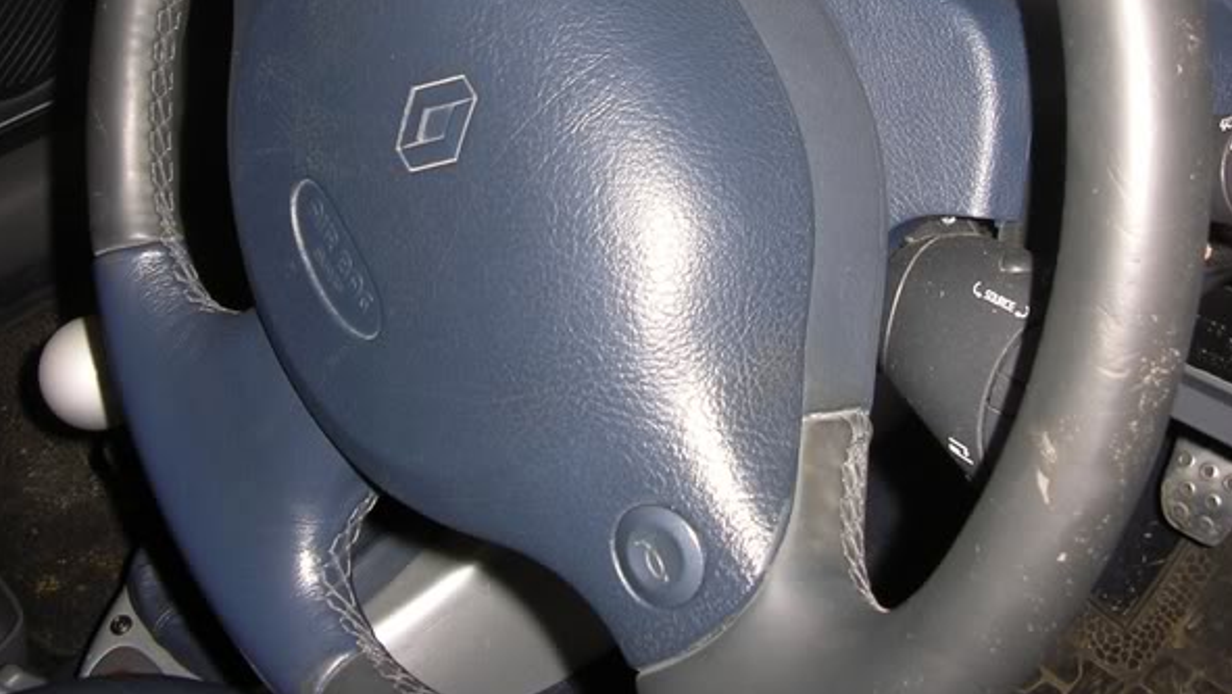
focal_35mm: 56
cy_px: -52
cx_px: 615
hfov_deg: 37.2
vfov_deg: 20.6
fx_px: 1830
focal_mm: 5.8
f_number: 2.9
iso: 64
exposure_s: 1/60
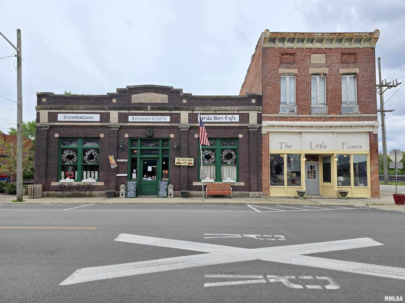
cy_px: 152
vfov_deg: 58.9
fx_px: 269
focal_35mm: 23
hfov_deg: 73.9
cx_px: 202
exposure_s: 1/2145
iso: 80
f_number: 1.7
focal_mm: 6.3
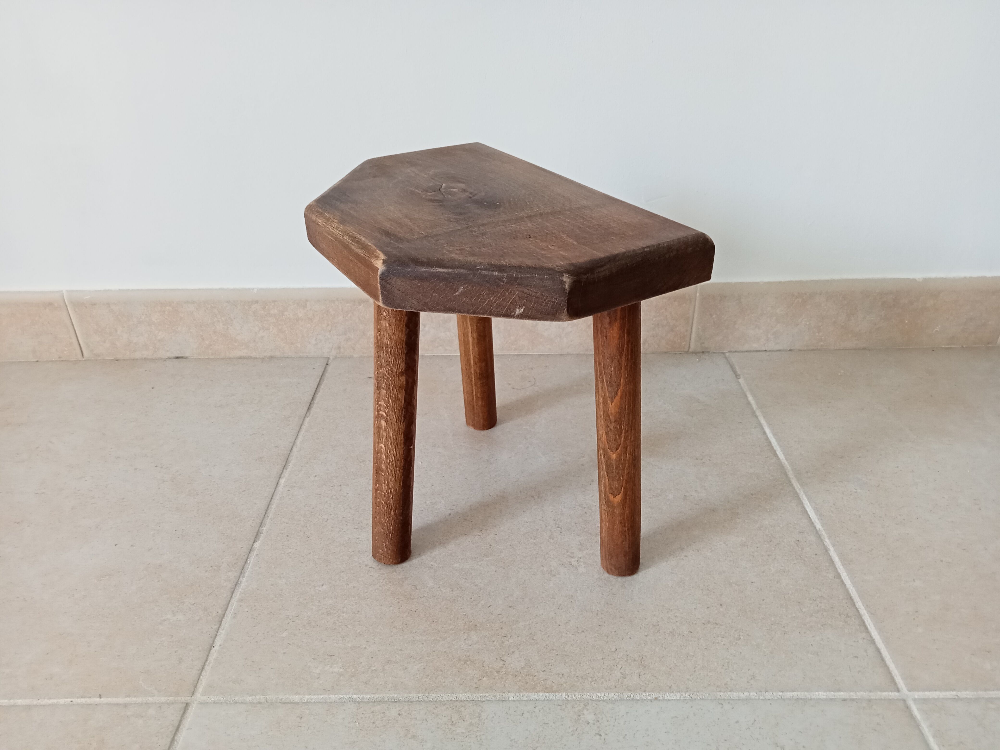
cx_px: 500
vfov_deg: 49.7
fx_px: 809
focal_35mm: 28
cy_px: 375
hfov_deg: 63.4
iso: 360
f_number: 2.2
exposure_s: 1/33.3
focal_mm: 3.46
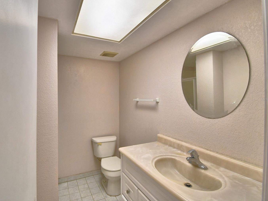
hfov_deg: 90.7
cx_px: 120
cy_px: 99
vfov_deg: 74.7
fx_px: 132
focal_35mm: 17
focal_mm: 10
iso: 280
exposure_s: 1/125
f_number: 4.5
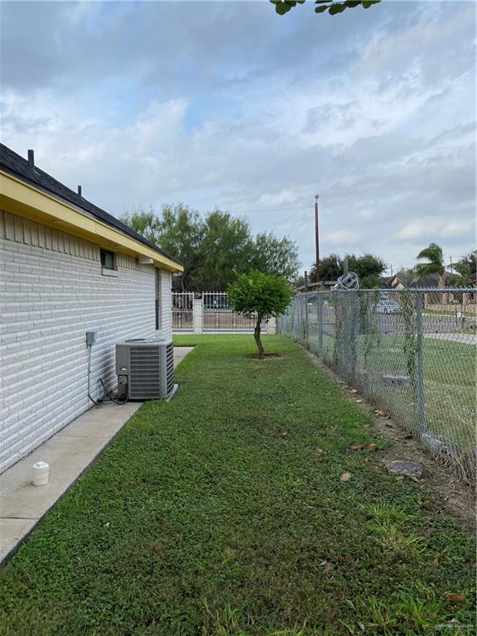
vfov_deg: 67.3
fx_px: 478
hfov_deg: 53.1
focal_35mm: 26
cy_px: 318
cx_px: 238
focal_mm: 4.25
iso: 32
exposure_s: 1/1147
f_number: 1.8
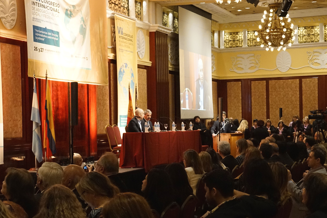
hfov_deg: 34.5
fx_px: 527
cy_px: 109
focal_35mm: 58
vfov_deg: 23.4
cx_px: 164
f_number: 5.6
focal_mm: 39
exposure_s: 1/60
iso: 6400
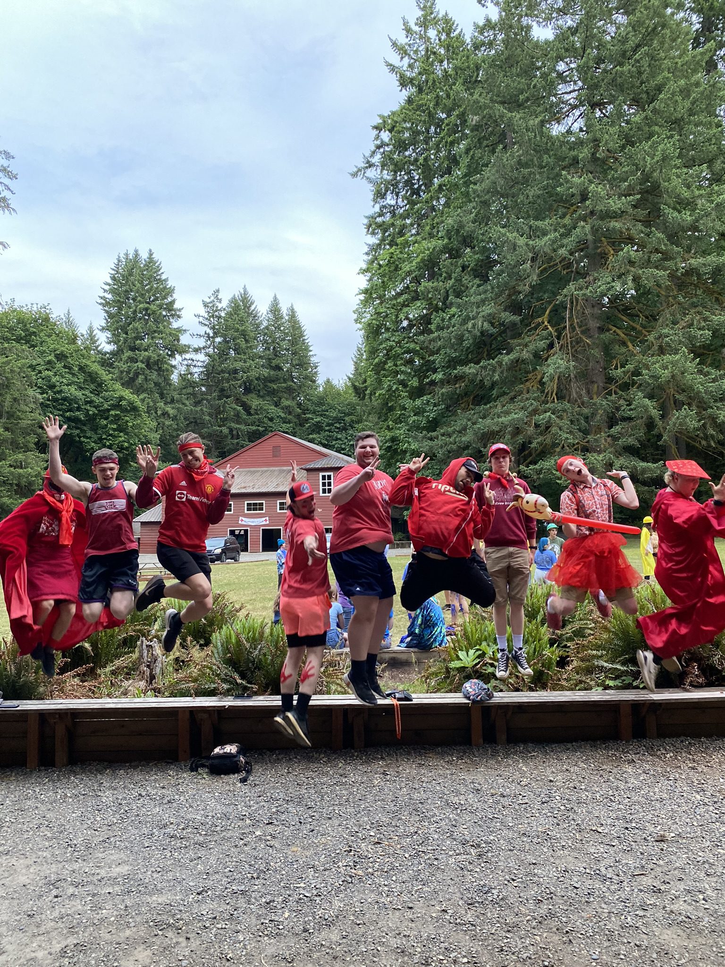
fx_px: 726
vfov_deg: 67.3
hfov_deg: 53.1
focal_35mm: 26
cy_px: 484
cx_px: 362
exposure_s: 1/87
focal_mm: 4.25
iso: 125
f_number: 1.8
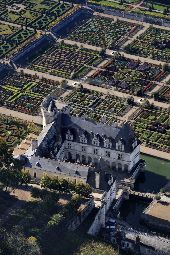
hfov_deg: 9.8
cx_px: 85
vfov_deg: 14.7
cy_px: 128
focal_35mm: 140
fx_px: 993
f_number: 6.3
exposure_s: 1/1000
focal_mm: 140
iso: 400
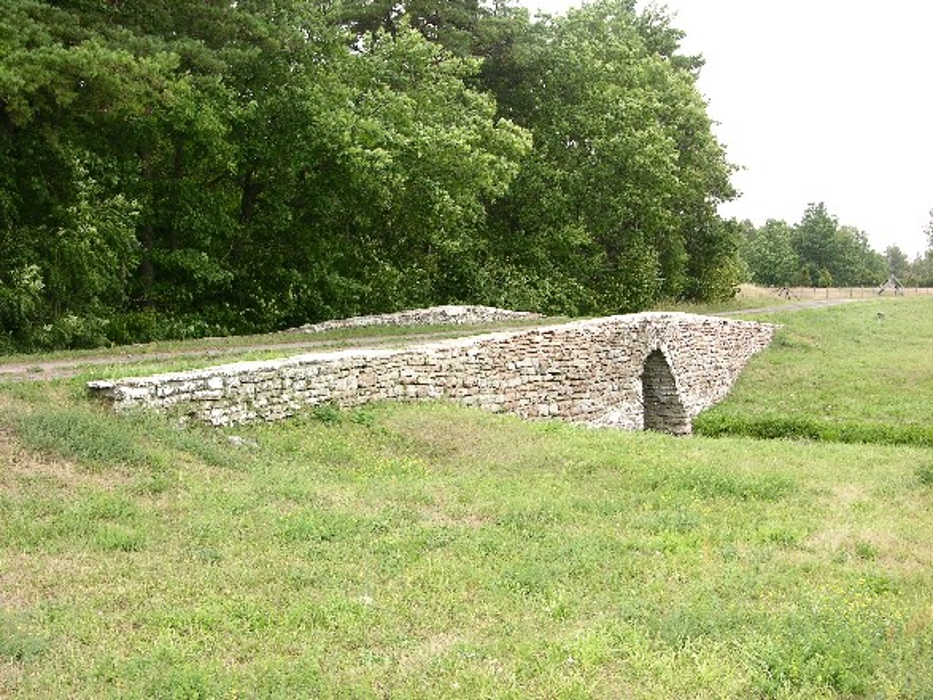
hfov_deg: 41.2
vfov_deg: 31.5
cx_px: 466
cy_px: 350
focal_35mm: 46
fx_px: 1240
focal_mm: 11.6
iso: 50
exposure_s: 1/53.9
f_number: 4.7
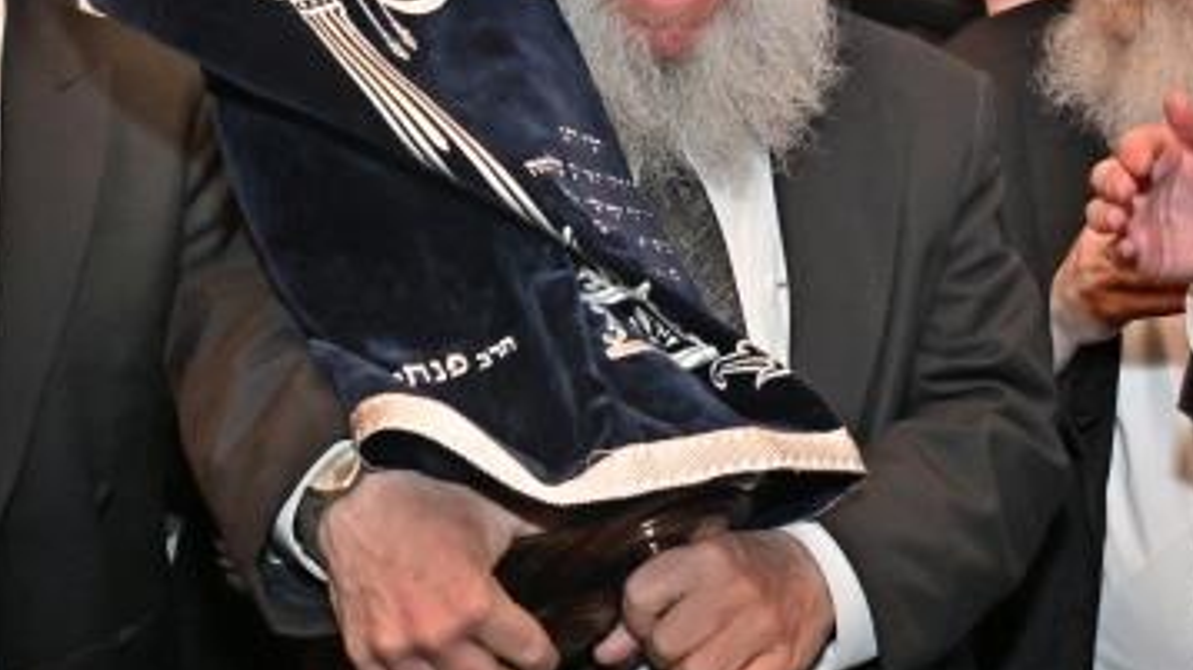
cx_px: 626
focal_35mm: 72
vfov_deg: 16.5
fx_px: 2277
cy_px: 35
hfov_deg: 29.4
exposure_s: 1/160
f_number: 4
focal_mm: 24
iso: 800
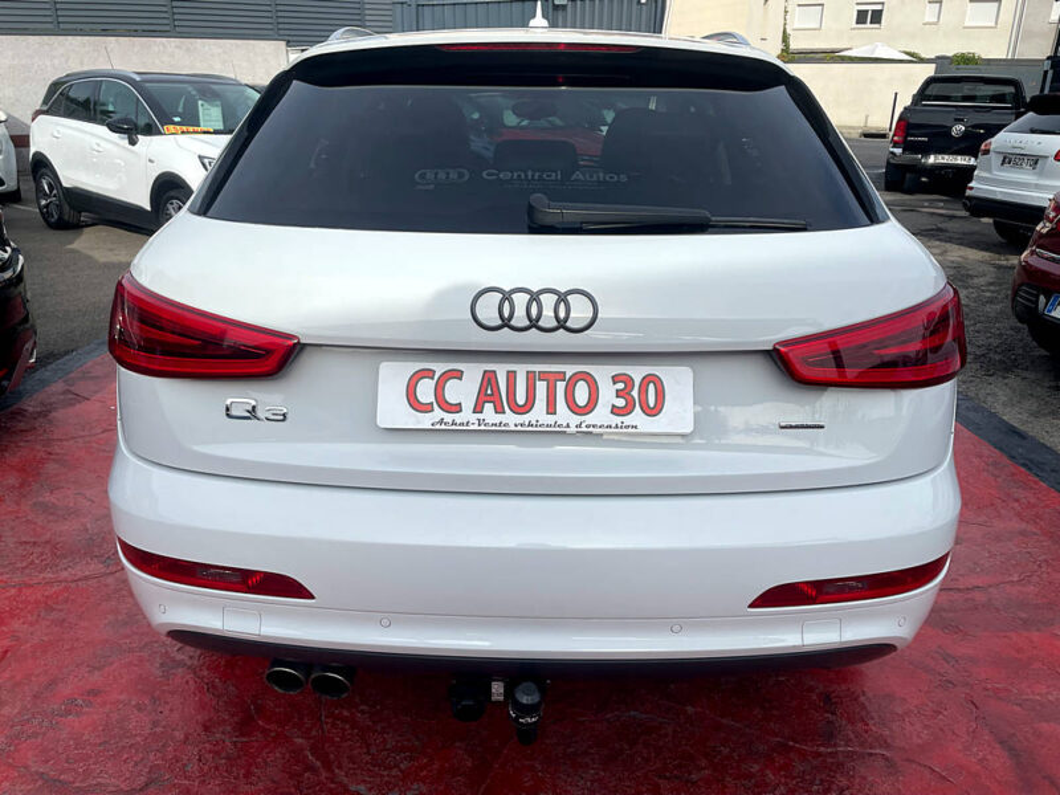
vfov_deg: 53.1
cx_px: 530
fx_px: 796
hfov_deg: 67.3
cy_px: 398
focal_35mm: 26
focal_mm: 4.2
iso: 32
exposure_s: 1/2681
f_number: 1.6
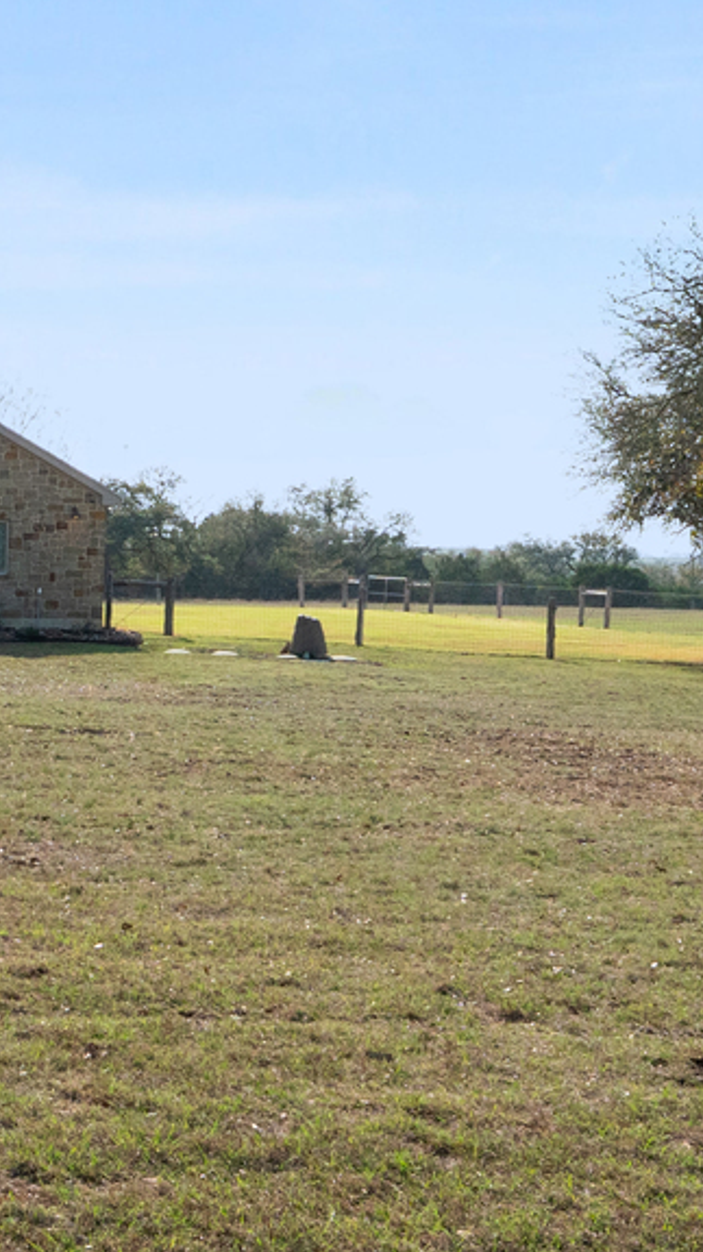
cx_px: -476
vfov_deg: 33.8
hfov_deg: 16.8
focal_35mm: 62
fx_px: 2057
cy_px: 588
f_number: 9
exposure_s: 1/1600
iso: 640
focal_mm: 14
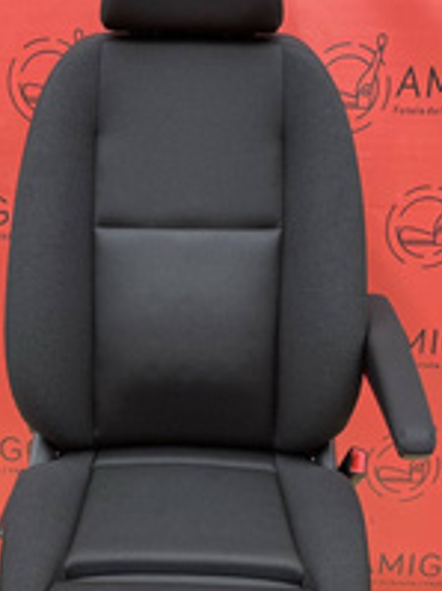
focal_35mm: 47
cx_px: 178
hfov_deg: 30.8
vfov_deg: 40.2
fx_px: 801
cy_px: 365
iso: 50
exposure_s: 1/589
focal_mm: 5.1
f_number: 1.6
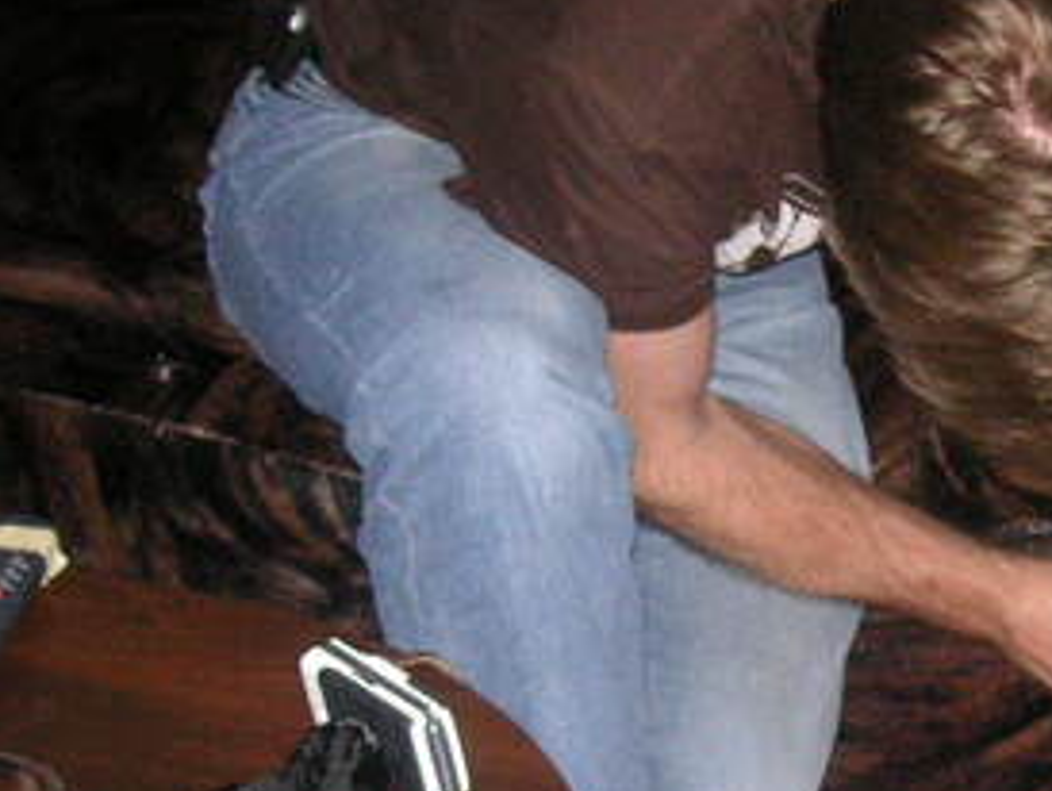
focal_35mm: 108
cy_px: 645
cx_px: 1094
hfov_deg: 17.7
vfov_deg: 13.7
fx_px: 3285
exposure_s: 1/45
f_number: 2.8
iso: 160
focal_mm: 6.1
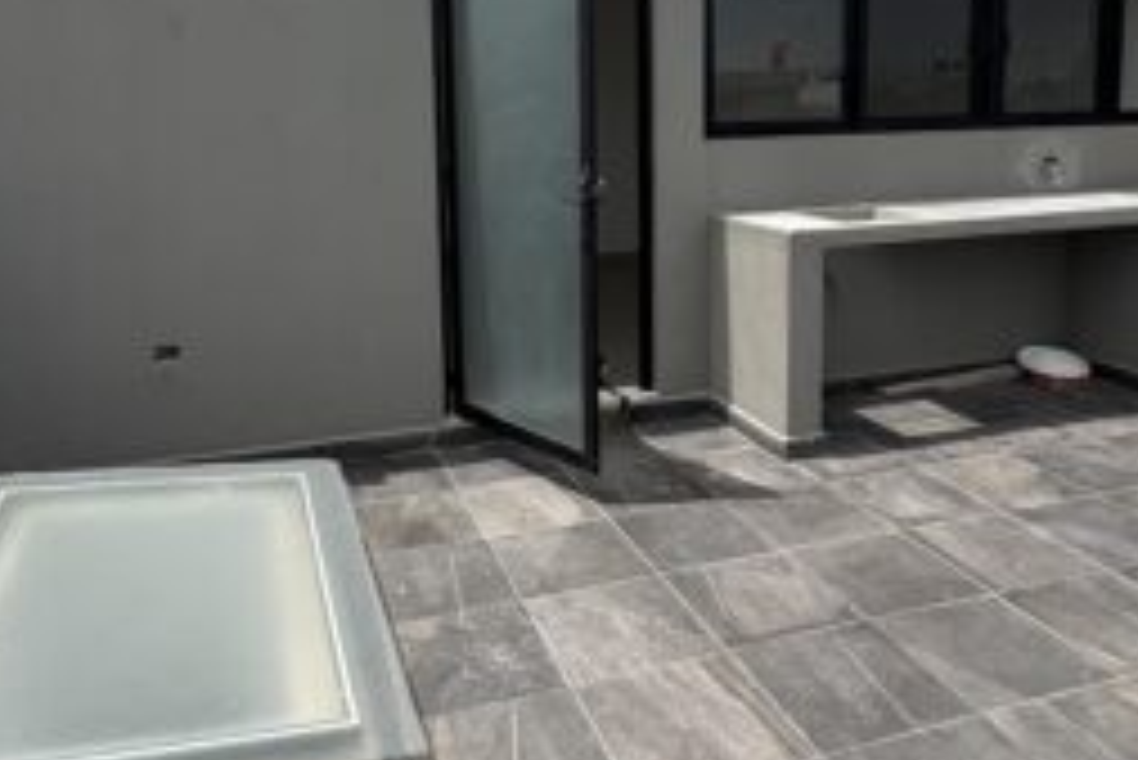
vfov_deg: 53.2
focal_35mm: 23
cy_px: 211
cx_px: 562
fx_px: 727
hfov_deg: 76.1
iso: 64
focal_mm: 2.22
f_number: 2.2
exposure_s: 1/1567
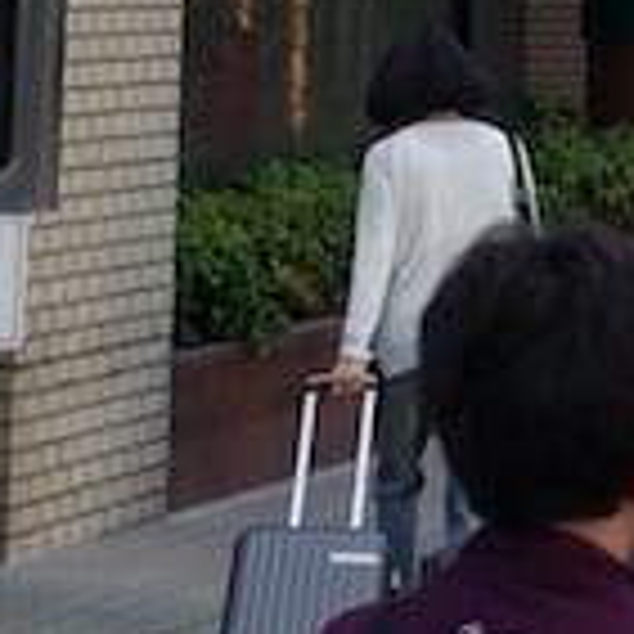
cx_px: 859
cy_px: -621
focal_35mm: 185
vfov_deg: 8.9
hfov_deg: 9.3
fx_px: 3833
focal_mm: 18.7
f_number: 4
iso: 125
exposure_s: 1/100
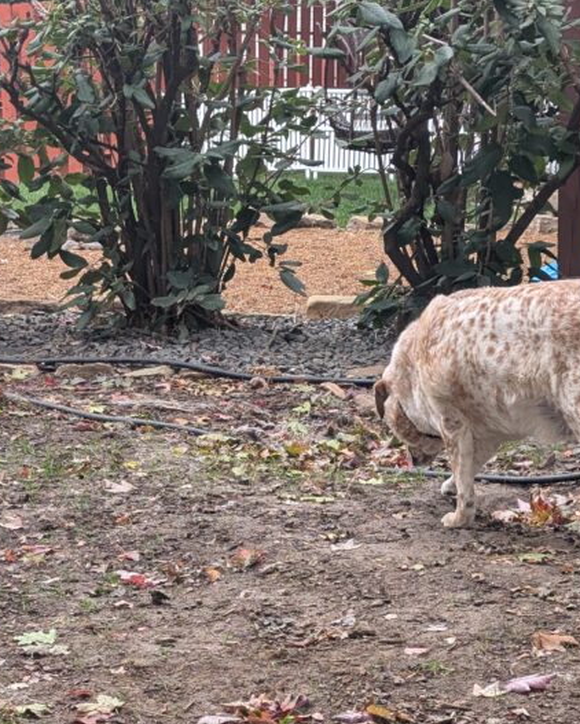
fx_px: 1994
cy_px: 528
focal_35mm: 93
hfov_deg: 16.5
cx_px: 399
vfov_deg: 20.5
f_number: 1.68
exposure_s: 1/268
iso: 41
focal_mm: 6.9
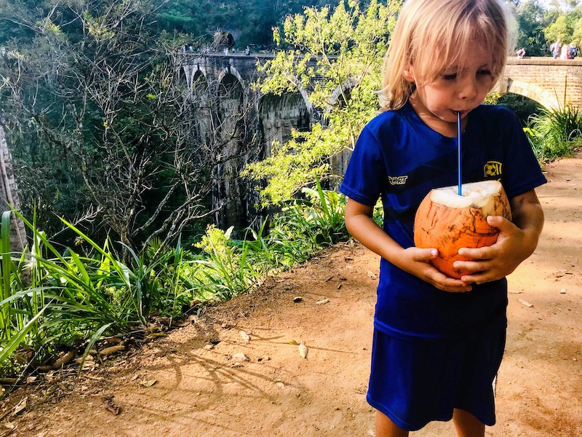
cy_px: 218
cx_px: 291
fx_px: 471
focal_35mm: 28
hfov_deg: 63.4
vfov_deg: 49.7
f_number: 1.8
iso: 20
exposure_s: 1/372
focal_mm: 3.99
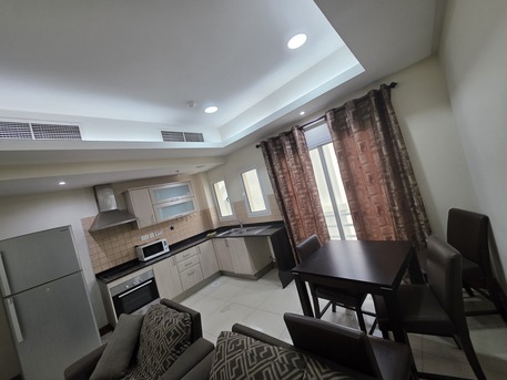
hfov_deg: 106.2
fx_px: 190
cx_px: 254
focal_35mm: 13
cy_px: 190
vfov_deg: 89.9
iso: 100
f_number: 1.9
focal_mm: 2.2
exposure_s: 1/100
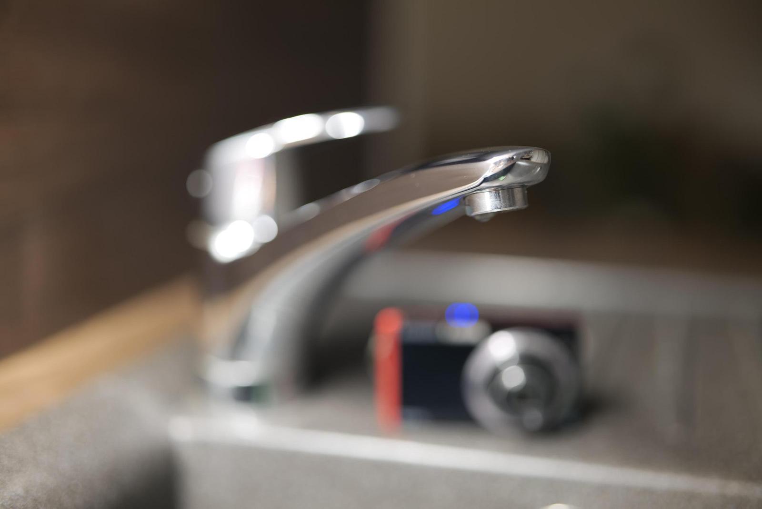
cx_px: 381
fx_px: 1059
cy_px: 254
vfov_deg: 27.0
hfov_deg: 39.6
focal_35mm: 50
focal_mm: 50
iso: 100
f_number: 1.4
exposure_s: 1/5
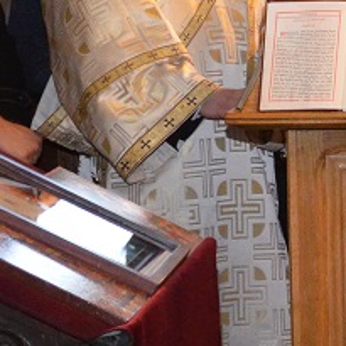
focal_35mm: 194
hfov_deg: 8.4
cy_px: 103
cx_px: 770
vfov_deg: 9.0
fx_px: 2194
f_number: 4
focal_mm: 26
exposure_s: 1/60
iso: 3200
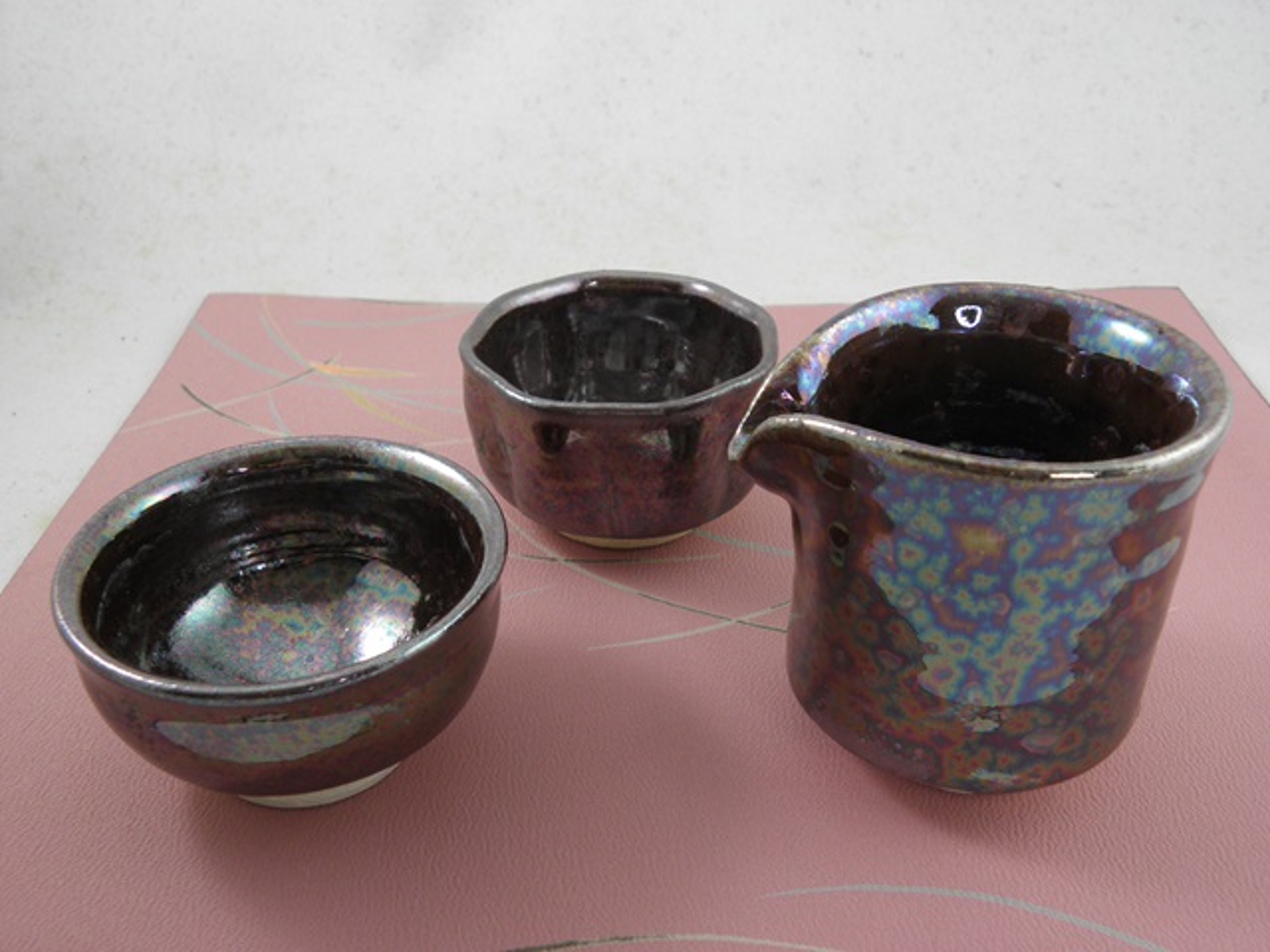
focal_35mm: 34
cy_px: 476
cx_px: 635
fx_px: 1247
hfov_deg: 54.0
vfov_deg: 41.8
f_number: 3.1
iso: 125
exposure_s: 1/20
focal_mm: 6.07
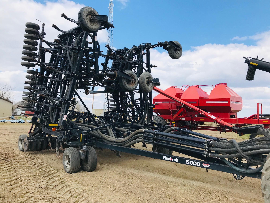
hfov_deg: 63.4
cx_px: 135
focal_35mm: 28
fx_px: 218
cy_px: 102
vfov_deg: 49.7
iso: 20
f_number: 1.8
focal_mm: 3.99
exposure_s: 1/2083
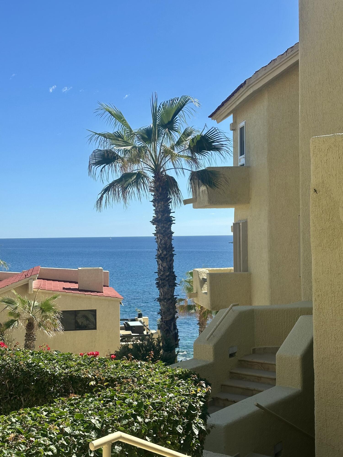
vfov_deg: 39.7
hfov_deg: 30.3
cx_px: 172
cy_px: 228
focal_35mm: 48
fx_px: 634
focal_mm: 6.86
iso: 64
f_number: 1.78
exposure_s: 1/4785
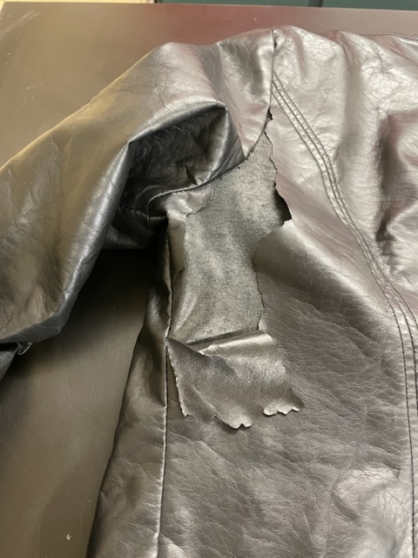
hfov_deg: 53.1
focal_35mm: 26
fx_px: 419
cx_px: 209
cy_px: 279
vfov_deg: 67.3
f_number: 1.6
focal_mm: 4.2
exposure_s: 1/40
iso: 400
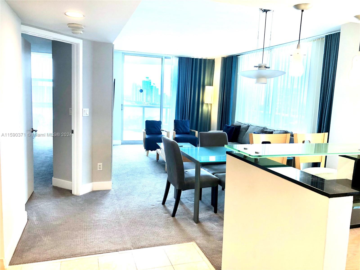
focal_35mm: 28
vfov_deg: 49.7
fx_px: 291
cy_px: 135
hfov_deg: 63.4
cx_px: 180
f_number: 1.8
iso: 50
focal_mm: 4
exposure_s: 1/120
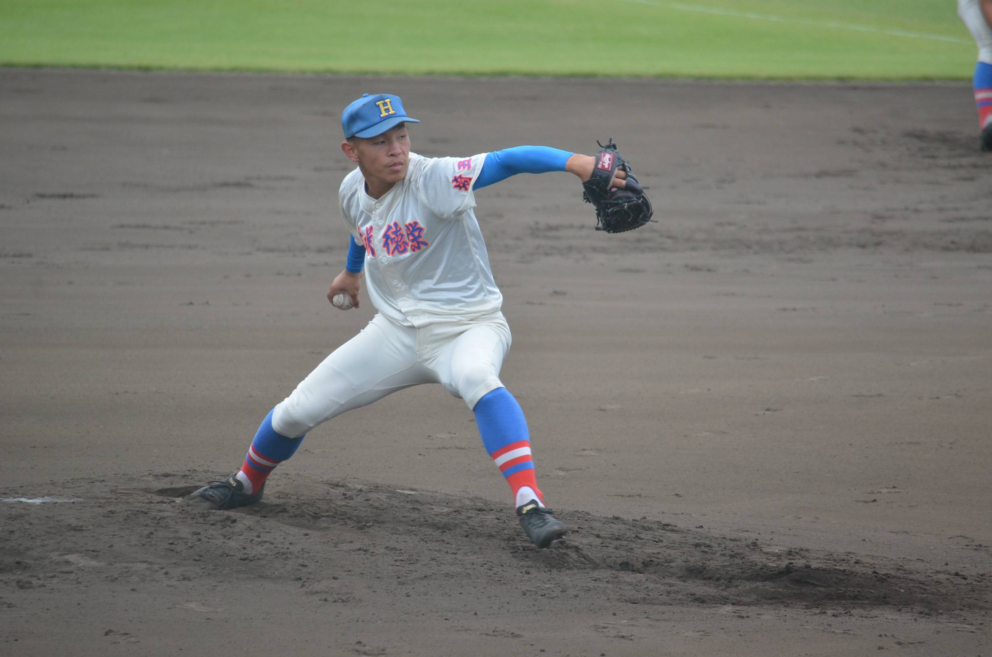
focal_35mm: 420
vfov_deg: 3.3
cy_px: 328
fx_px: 11549
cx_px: 496
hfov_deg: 4.9
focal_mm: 280
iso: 800
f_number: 5.6
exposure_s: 1/800
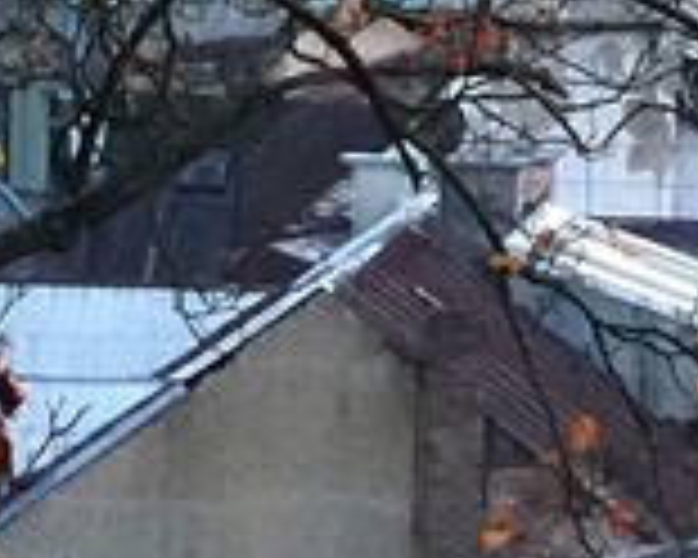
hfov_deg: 1.6
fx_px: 25017
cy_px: 374
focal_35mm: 1211
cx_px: 754
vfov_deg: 1.3
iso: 3200
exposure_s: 1/200
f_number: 10
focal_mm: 72
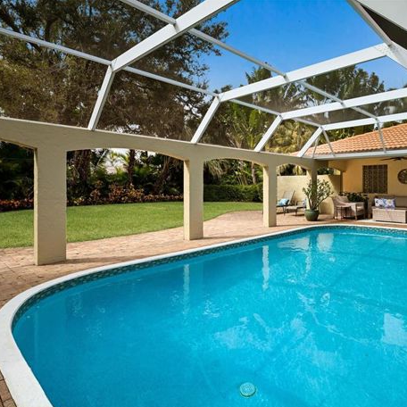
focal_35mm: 21
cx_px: 241
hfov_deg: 71.5
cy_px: 208
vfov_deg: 72.1
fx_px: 279
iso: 100
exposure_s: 1/60
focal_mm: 16
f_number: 9
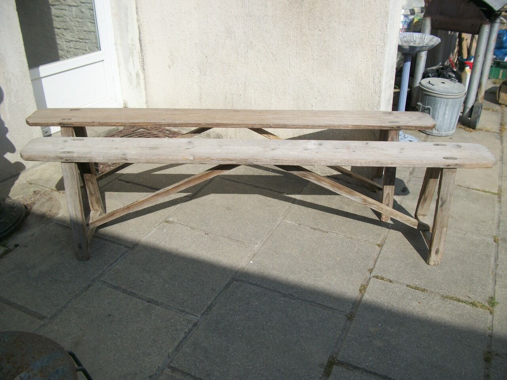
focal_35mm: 32
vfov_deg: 44.2
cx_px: 254
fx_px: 469
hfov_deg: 56.8
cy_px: 190
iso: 80
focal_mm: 5.7
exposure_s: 1/250
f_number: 8.8
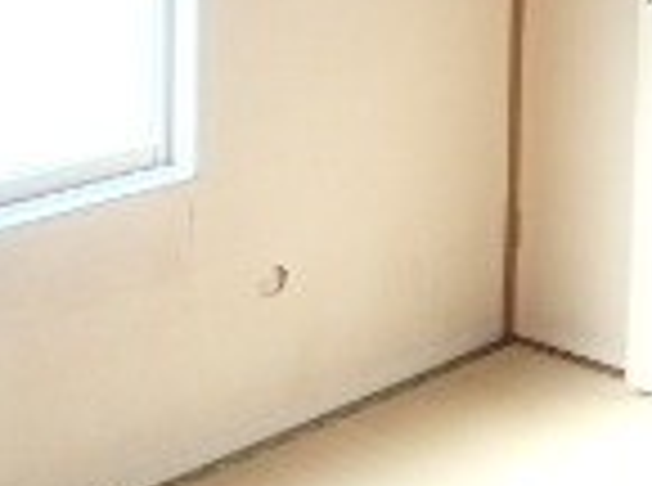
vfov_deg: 15.1
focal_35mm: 93
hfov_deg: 20.5
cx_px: 630
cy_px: -135
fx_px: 1747
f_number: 3.5
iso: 160
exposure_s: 1/60
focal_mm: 3.7
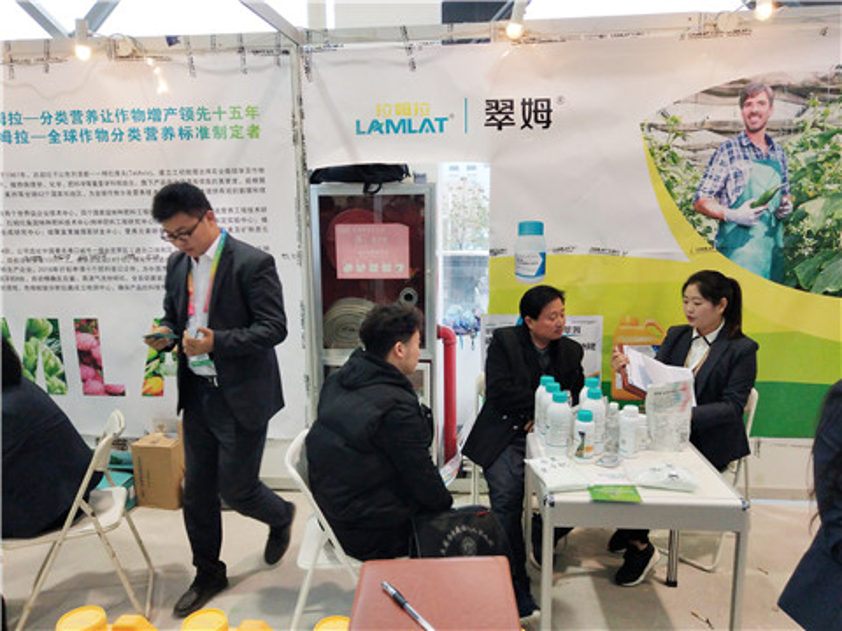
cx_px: 421
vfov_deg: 46.8
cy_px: 316
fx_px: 730
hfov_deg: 60.0
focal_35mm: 30
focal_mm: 3.95
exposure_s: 1/100
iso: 193
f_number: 1.8
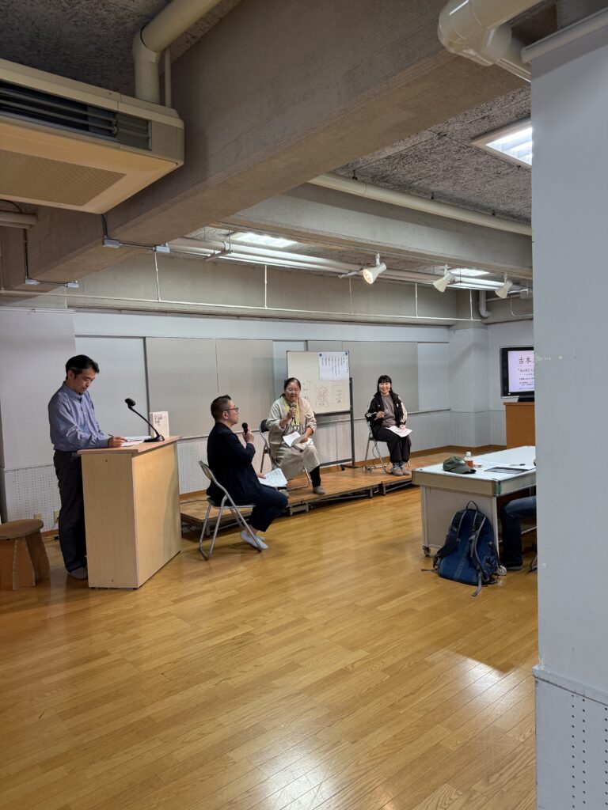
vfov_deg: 71.6
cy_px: 405
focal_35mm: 24
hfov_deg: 56.8
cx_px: 304
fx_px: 562
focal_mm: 6.76
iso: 160
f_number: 1.78
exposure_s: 1/121
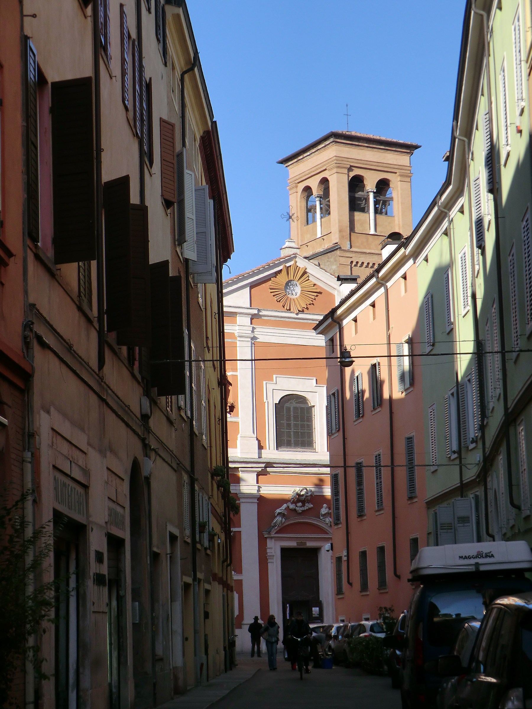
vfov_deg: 25.7
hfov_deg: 19.4
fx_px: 1557
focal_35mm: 76
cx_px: 266
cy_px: 354
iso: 64
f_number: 4.6
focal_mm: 13.6
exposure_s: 1/400
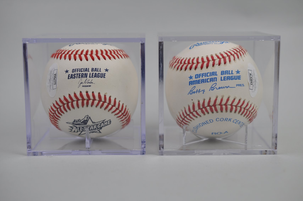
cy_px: 100
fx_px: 504
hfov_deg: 33.4
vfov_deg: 22.6
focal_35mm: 60
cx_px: 152
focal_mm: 40
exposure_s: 1/80
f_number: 4.5
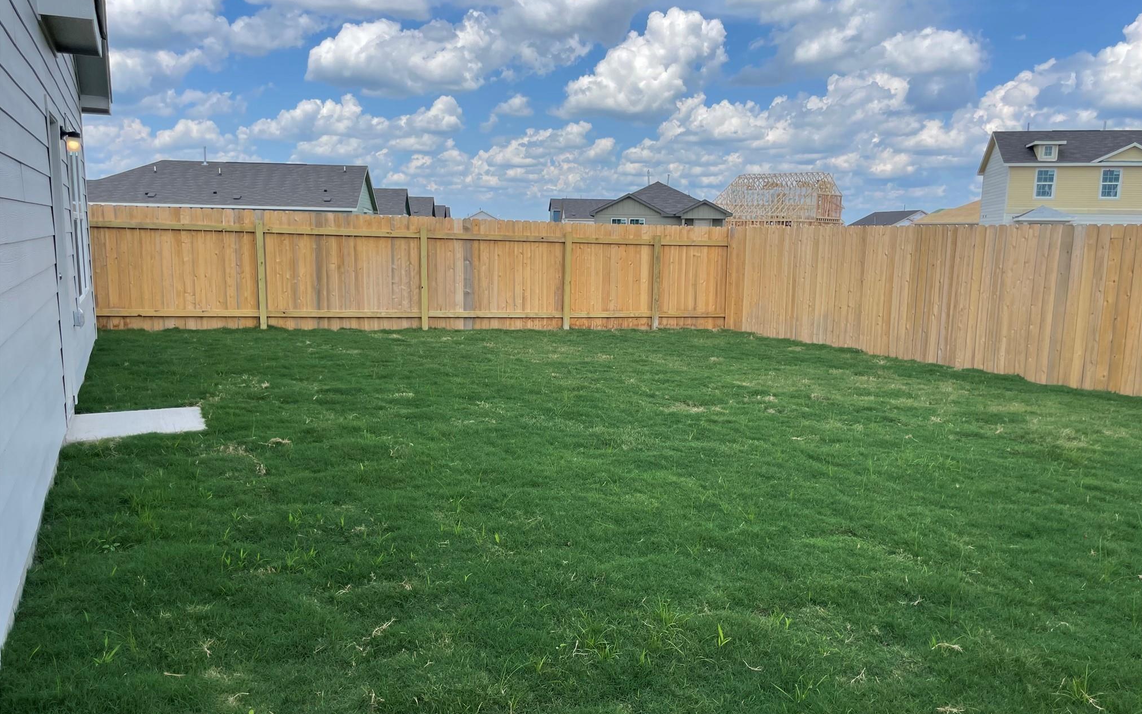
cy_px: 376
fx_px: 871
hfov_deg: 66.5
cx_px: 579
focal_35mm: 28
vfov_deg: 44.5
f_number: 1.6
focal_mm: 4.2
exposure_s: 1/2882
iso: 32
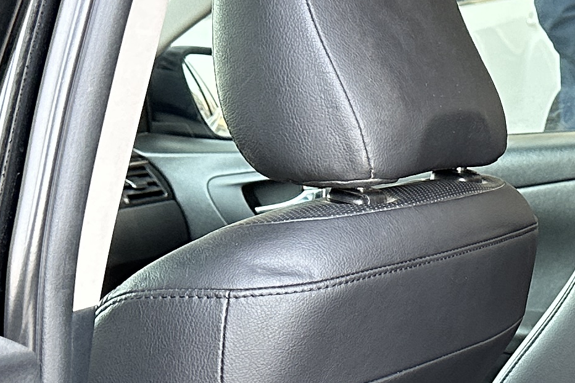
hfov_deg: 18.1
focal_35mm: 108
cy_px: 463
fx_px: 1725
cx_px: 664
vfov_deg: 12.4
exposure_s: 1/121
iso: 200
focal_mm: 6.86
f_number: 1.78
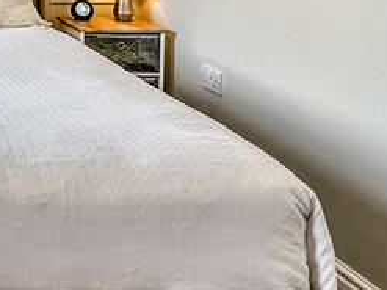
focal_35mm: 58
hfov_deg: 27.7
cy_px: -8
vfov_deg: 24.0
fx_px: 648
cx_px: -116
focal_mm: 2.22
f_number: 2.2
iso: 100
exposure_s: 1/100
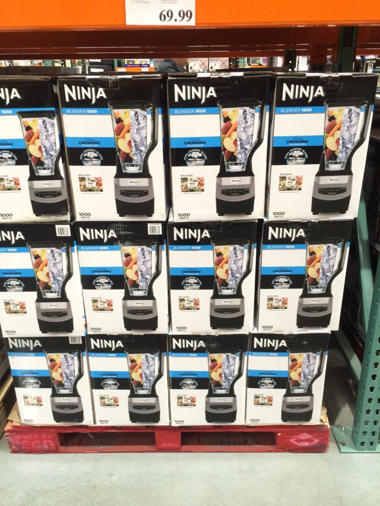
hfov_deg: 48.2
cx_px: 190
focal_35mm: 29
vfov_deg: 61.7
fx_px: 424
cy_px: 253
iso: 160
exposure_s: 1/30
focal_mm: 4.15
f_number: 2.2
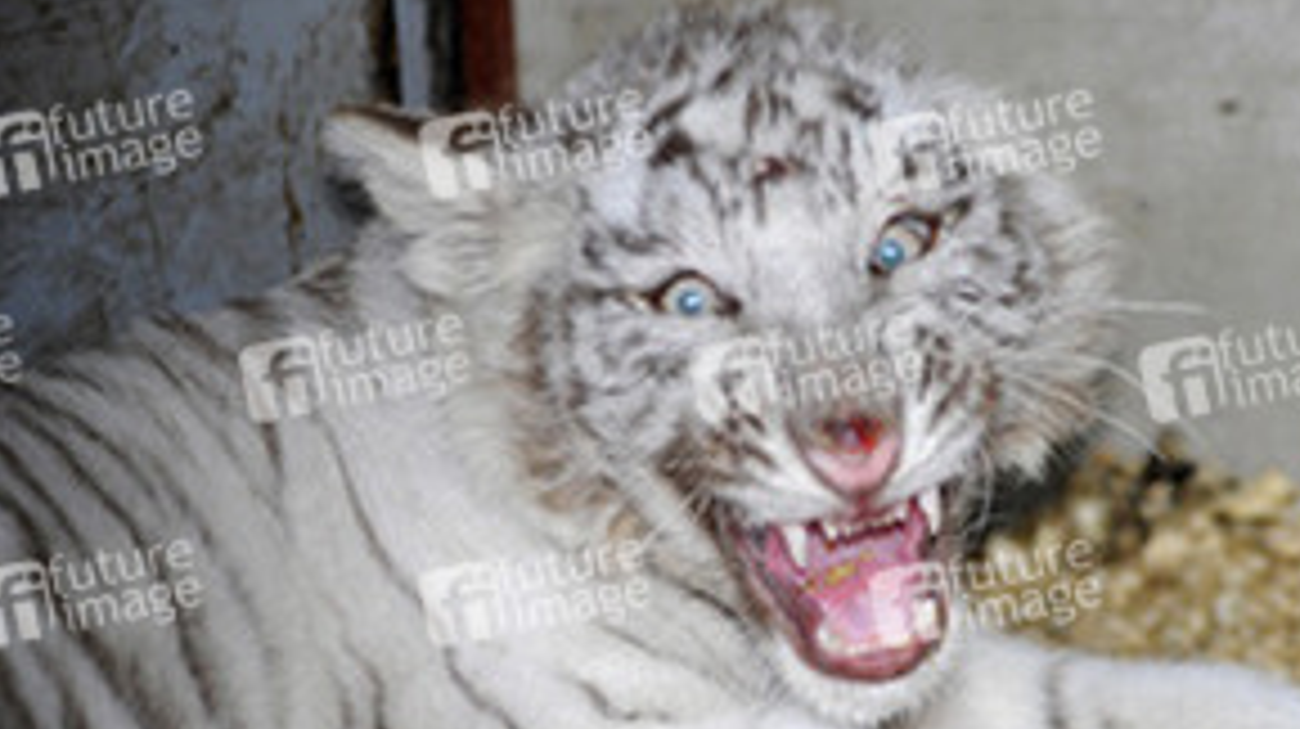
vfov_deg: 5.1
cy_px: 482
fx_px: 8163
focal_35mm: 237
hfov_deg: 9.1
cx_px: 866
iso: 250
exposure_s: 1/60
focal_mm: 145
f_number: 5
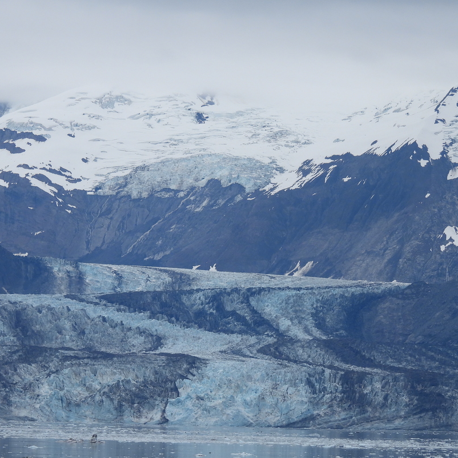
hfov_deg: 6.2
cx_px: 182
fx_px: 4221
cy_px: 266
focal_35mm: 282
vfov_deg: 6.2
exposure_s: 1/500
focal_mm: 35.7
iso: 100
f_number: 4.5
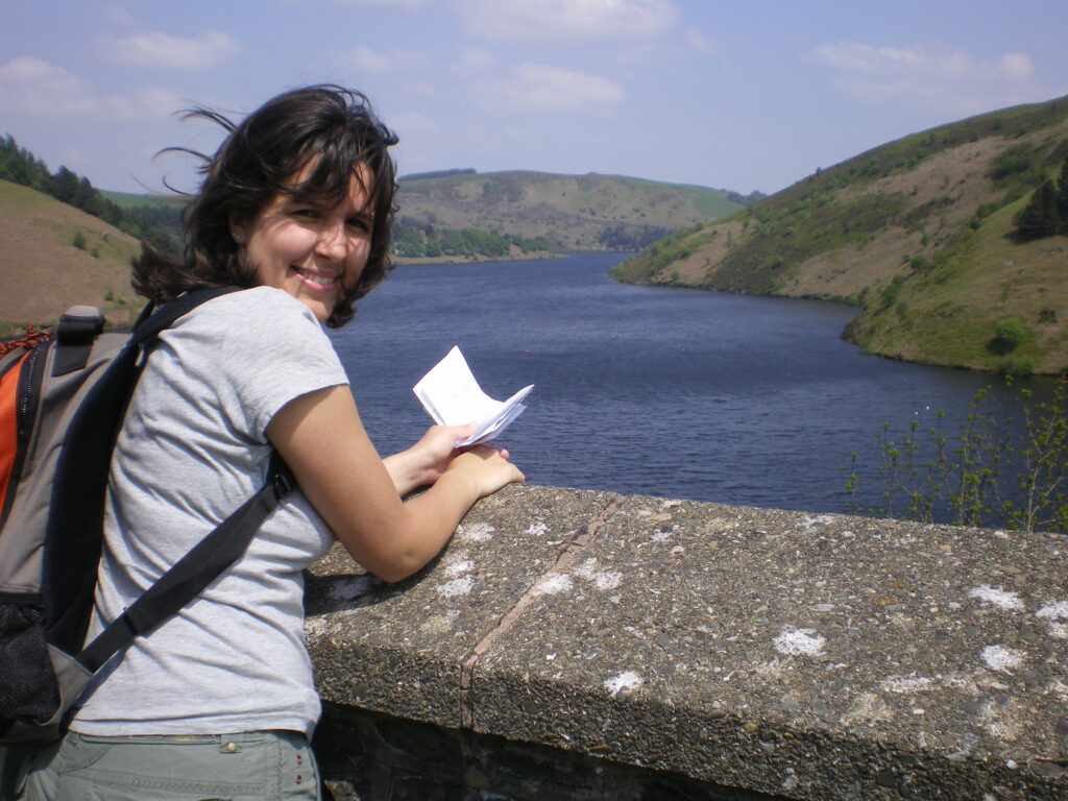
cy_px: 400
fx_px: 1172
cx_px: 534
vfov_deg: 37.7
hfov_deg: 49.0
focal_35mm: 38
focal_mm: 6.3
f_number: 4.6
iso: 64
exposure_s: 1/400
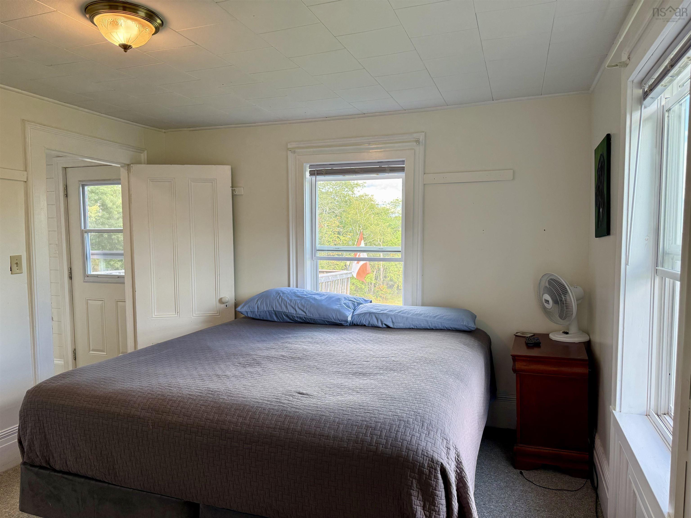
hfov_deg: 71.6
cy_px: 259
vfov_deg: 56.8
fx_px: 479
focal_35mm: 24
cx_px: 346
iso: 100
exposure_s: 1/157
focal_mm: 6.76
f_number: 1.78
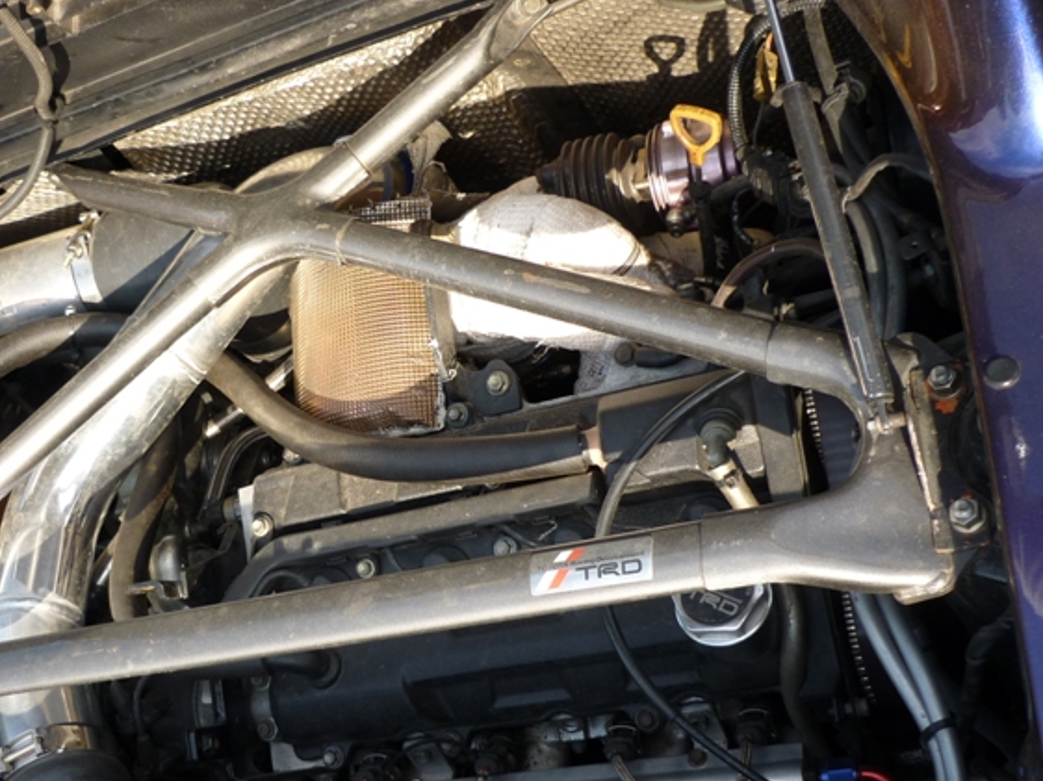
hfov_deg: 39.8
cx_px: 327
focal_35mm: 47
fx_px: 1416
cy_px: 480
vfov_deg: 30.7
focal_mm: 5.5
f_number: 2.8
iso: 80
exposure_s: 1/320
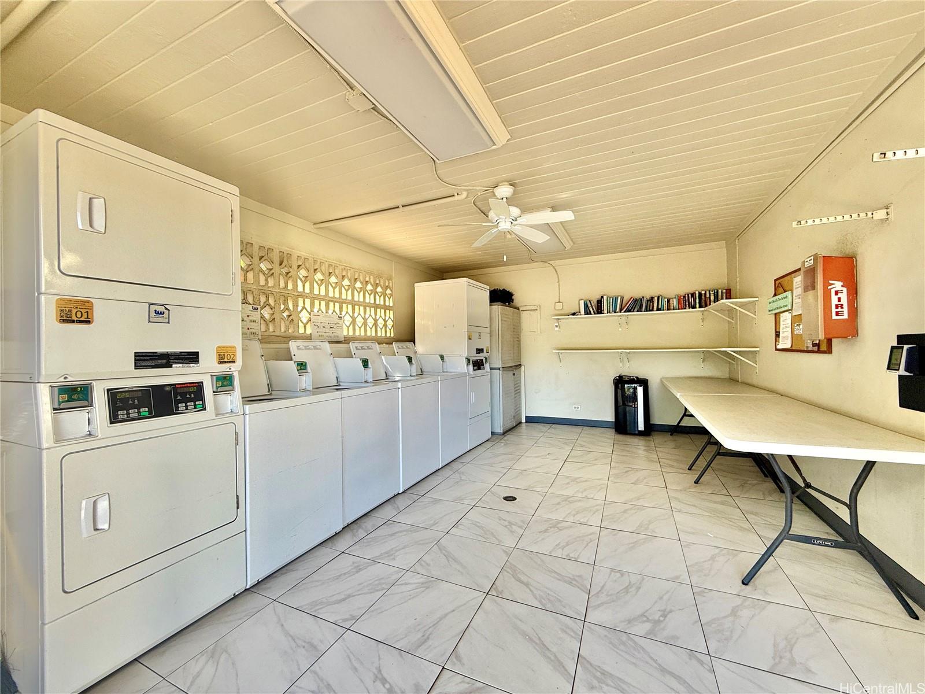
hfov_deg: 102.1
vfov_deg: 85.7
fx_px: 374
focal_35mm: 14
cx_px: 462
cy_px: 347
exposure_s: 1/99
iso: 50
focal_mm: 2.22
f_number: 2.2
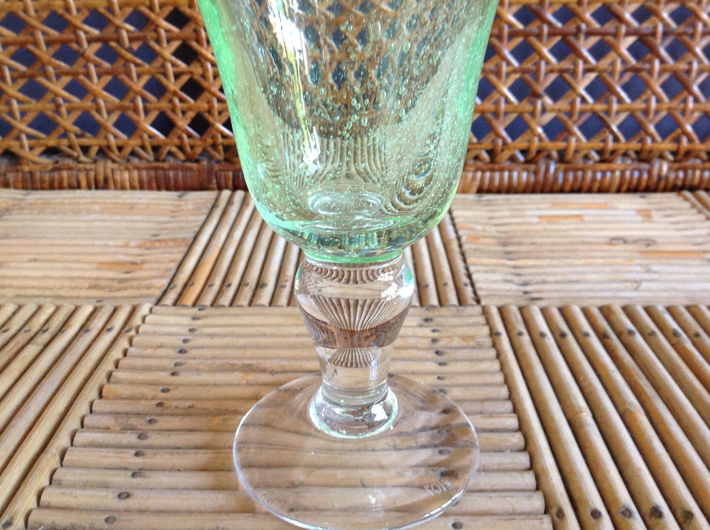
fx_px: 717
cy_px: 265
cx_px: 355
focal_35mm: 35
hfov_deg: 52.7
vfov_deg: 40.6
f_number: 2.4
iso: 250
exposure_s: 1/15
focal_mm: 4.28
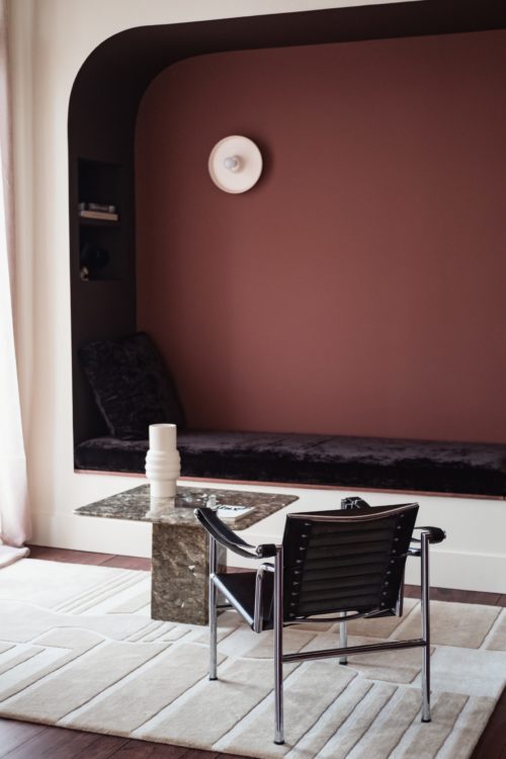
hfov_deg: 25.5
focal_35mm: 53
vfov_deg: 37.5
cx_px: 253
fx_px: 1117
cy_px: 380
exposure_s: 1/250
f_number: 2
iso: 1000
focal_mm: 35
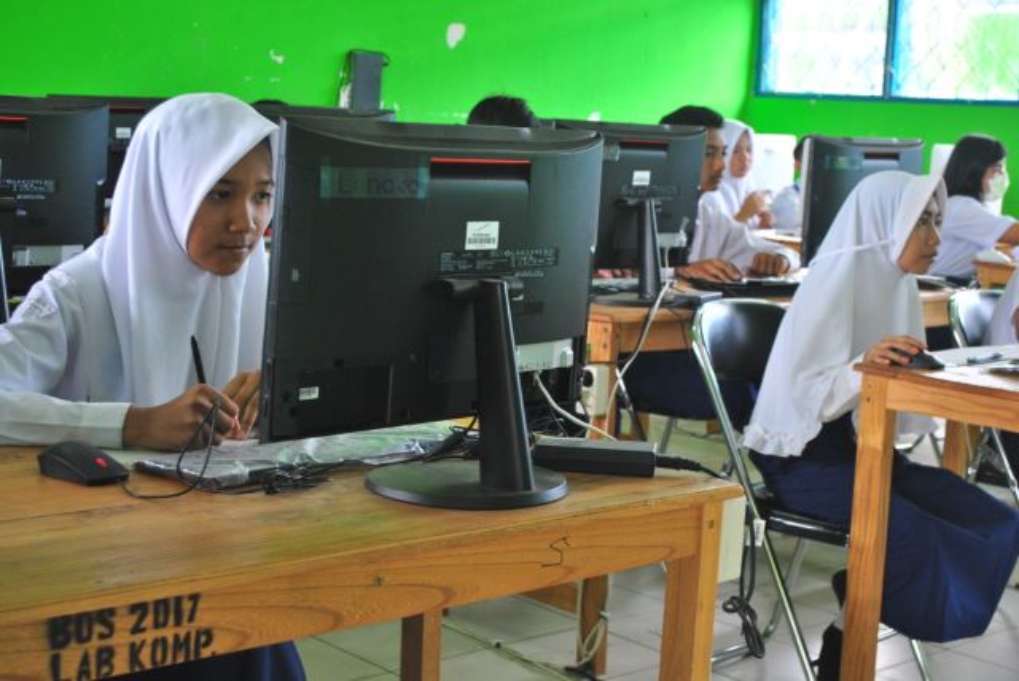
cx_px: 510
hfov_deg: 35.0
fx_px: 1615
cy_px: 340
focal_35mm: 57
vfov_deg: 23.8
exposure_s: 1/25
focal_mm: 38
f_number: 5
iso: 400
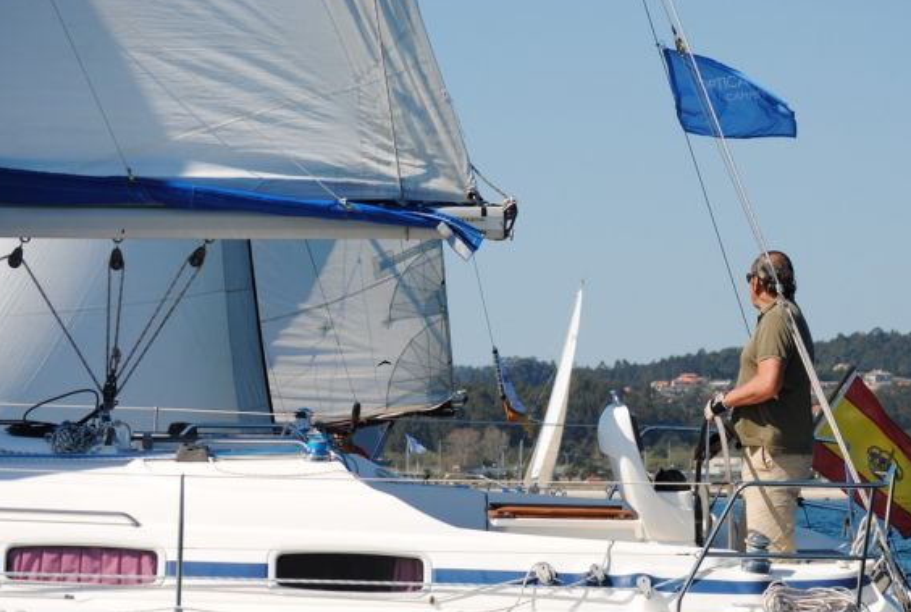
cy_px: 375
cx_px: 580
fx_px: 4584
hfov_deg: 11.3
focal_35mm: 181
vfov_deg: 7.6
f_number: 6.3
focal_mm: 85
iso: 100
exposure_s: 1/640
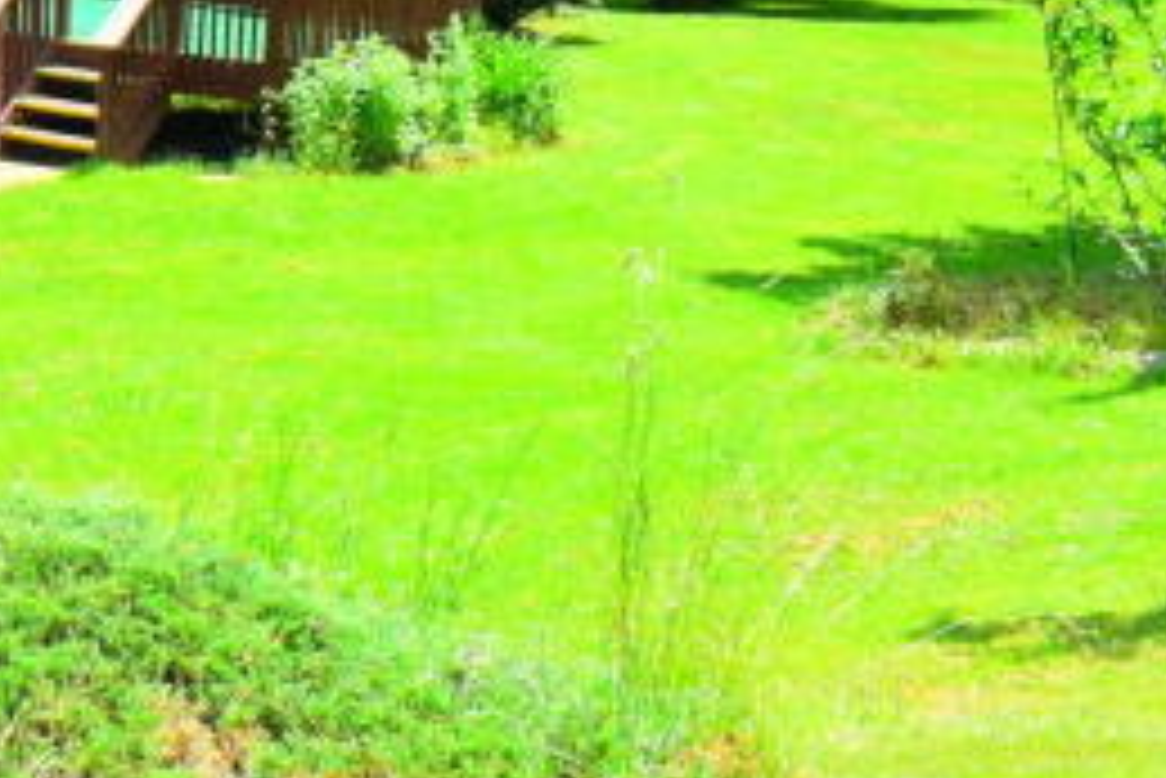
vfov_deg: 11.2
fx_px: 3889
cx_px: -1116
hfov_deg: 14.4
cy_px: -184
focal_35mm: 120
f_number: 8
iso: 200
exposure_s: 1/250
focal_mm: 18
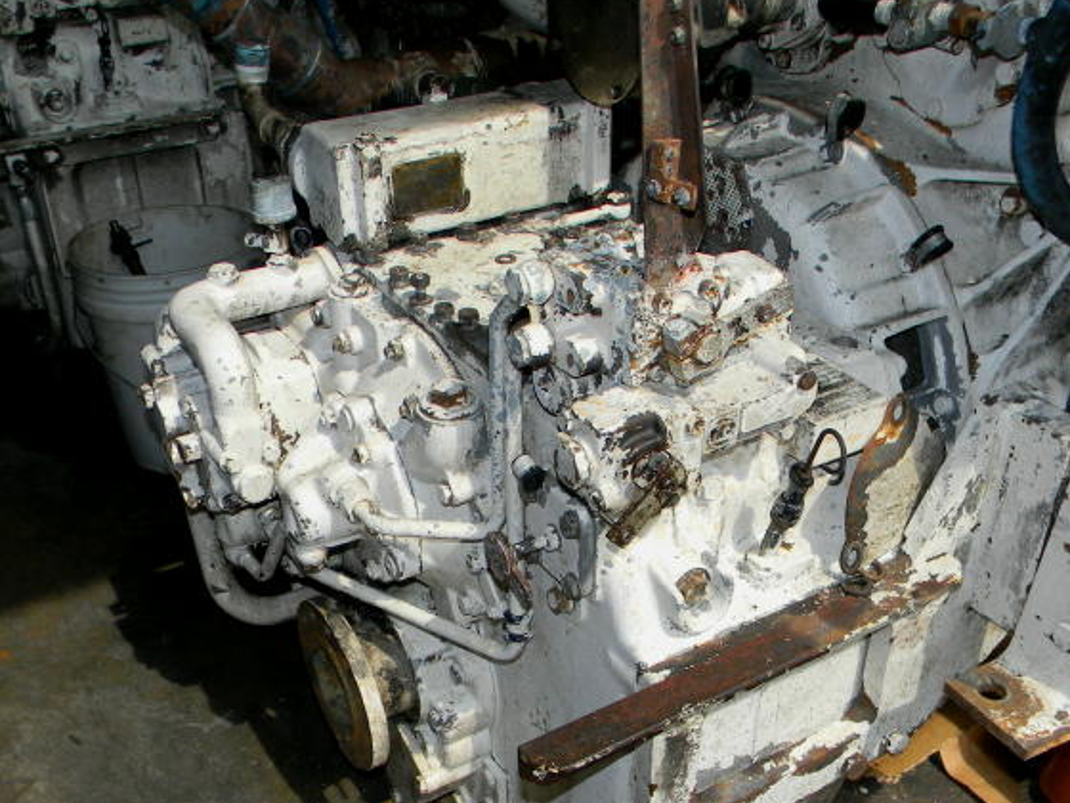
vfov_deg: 35.6
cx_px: 581
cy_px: 532
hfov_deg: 46.7
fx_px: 1236
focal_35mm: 40
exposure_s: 1/204
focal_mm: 5
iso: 80
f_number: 7
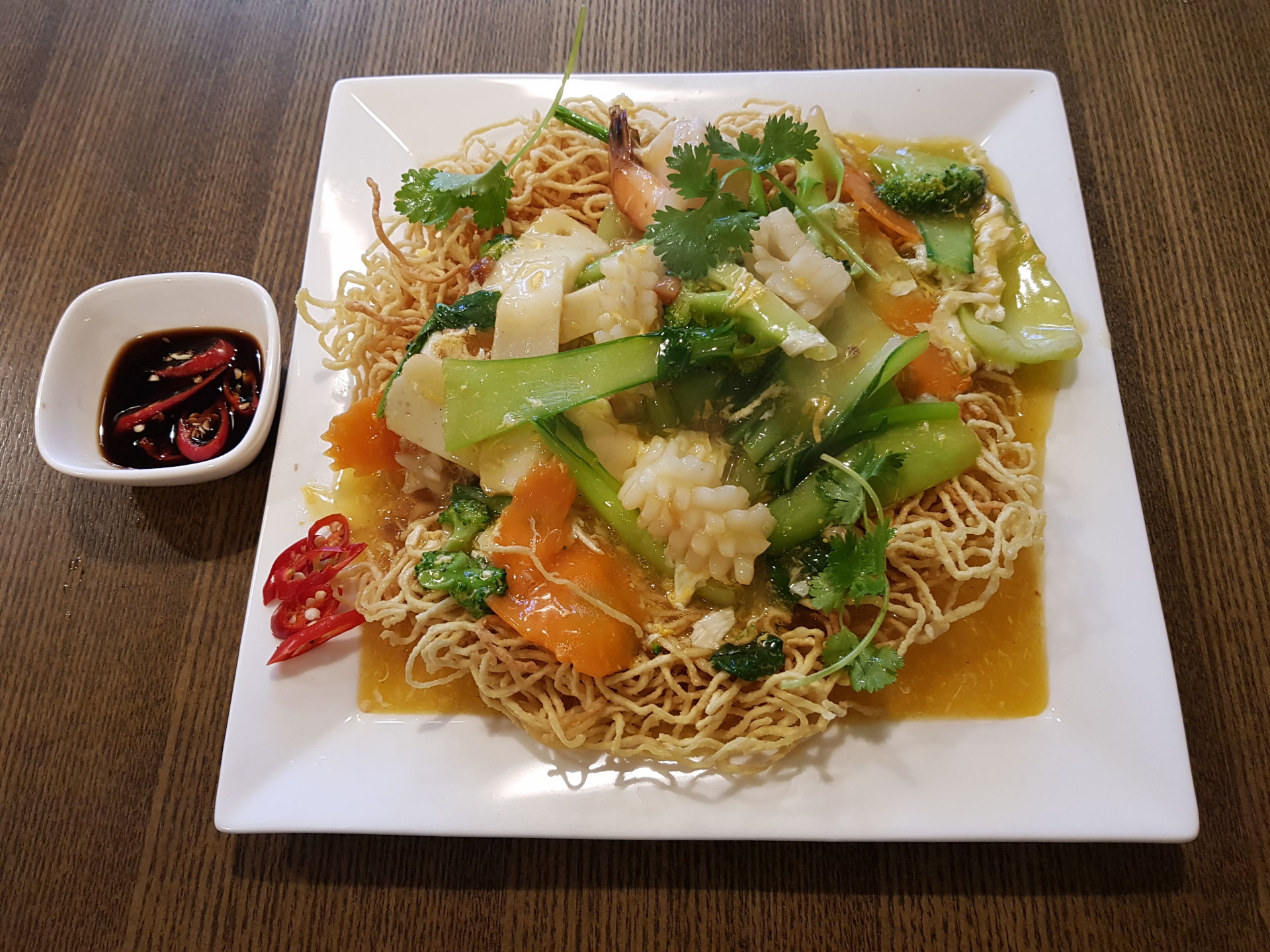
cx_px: 635
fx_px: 954
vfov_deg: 53.1
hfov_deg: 67.3
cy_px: 476
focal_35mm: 26
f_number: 1.7
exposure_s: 1/33
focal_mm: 4.2
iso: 160
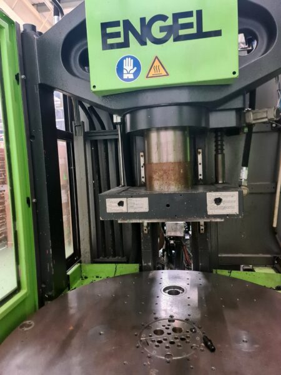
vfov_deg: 69.4
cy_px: 188
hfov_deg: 54.9
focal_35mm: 25
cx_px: 140
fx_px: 271
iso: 1600
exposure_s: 1/100
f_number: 1.8
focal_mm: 7
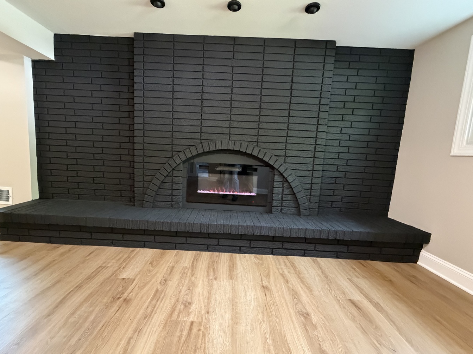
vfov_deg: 81.7
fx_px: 205
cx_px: 227
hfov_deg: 98.1
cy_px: 178
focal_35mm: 15
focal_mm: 2.22
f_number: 2.2
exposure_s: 1/60
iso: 1000
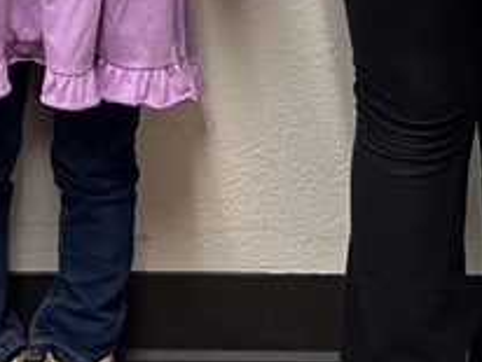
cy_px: -514
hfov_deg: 15.0
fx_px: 1798
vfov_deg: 10.0
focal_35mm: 129
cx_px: -21
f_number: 1.5
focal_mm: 5.7
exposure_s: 1/60
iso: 160
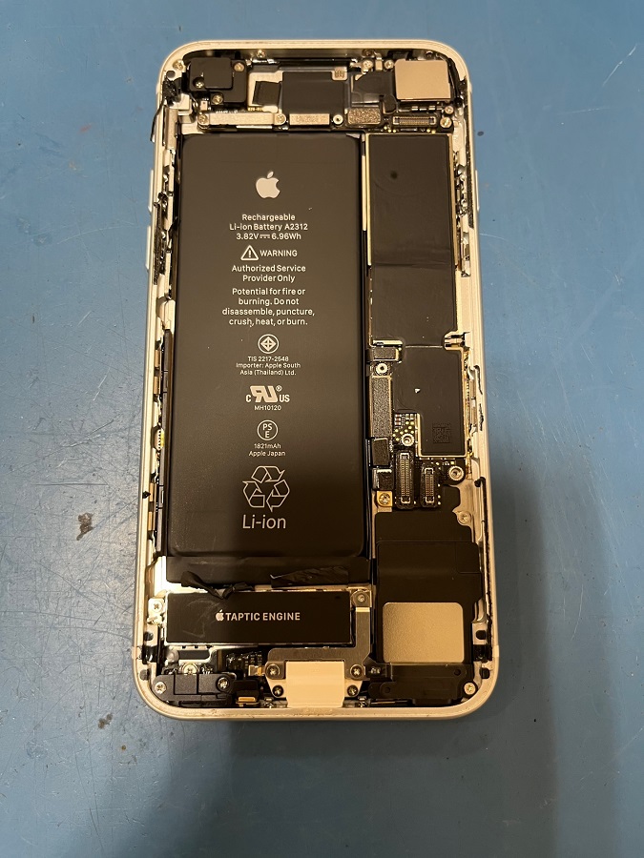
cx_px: 322
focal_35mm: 26
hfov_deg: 53.1
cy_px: 429
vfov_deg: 67.3
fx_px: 645
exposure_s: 1/50
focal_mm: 5.1
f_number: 1.6
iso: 125
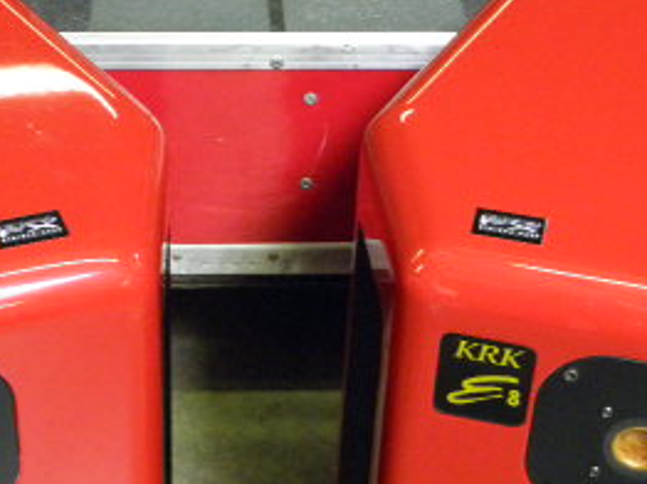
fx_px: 1643
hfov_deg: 22.2
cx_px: 262
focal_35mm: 88
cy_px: 328
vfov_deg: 16.7
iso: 400
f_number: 3.7
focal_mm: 6.4
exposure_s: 1/8
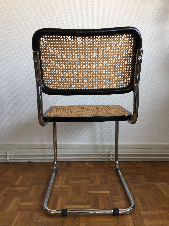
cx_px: 84
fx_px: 189
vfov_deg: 61.7
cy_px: 113
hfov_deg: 48.2
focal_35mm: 29
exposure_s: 1/50
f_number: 2.2
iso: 40
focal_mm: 4.15
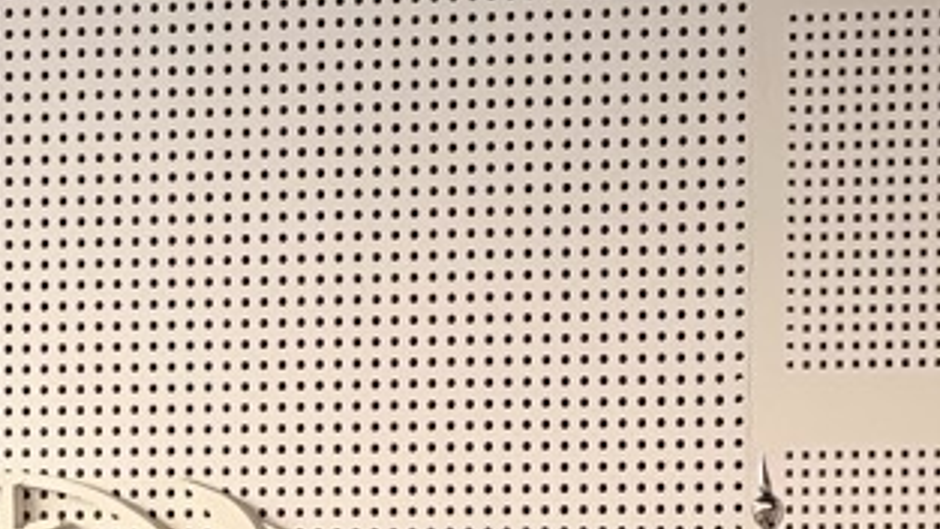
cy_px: 1259
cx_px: 613
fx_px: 8549
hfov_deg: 6.3
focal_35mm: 343
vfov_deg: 3.5
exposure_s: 1/100
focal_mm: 9
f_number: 2.8
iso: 320
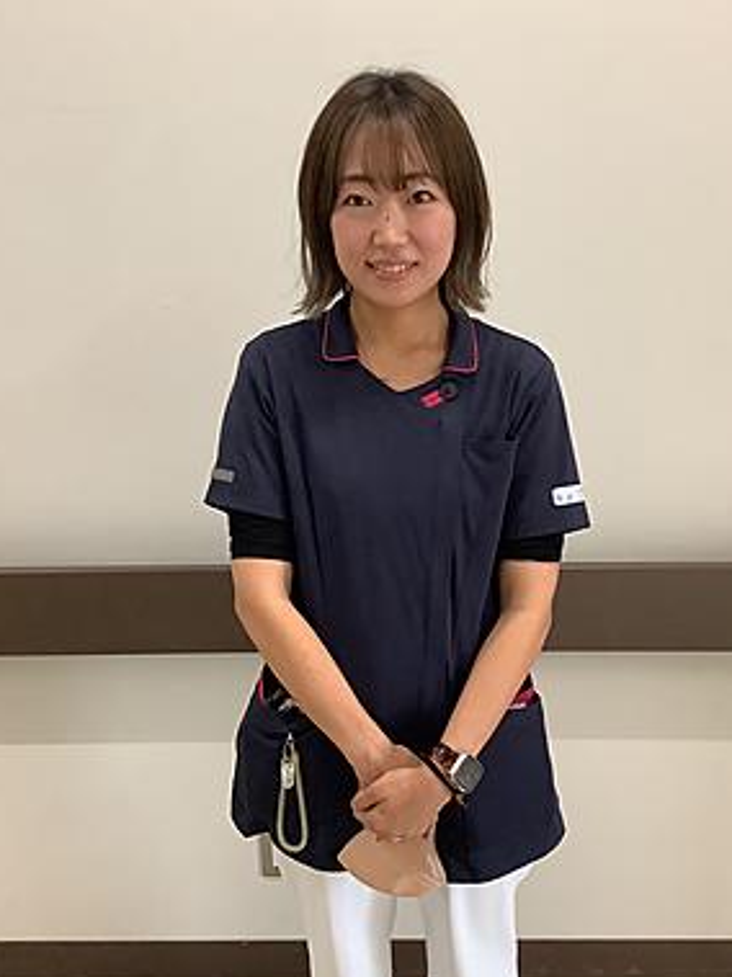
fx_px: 1016
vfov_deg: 51.4
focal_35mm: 36
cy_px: 505
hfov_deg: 39.6
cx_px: 410
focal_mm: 3.3
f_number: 2.4
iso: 250
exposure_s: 1/50
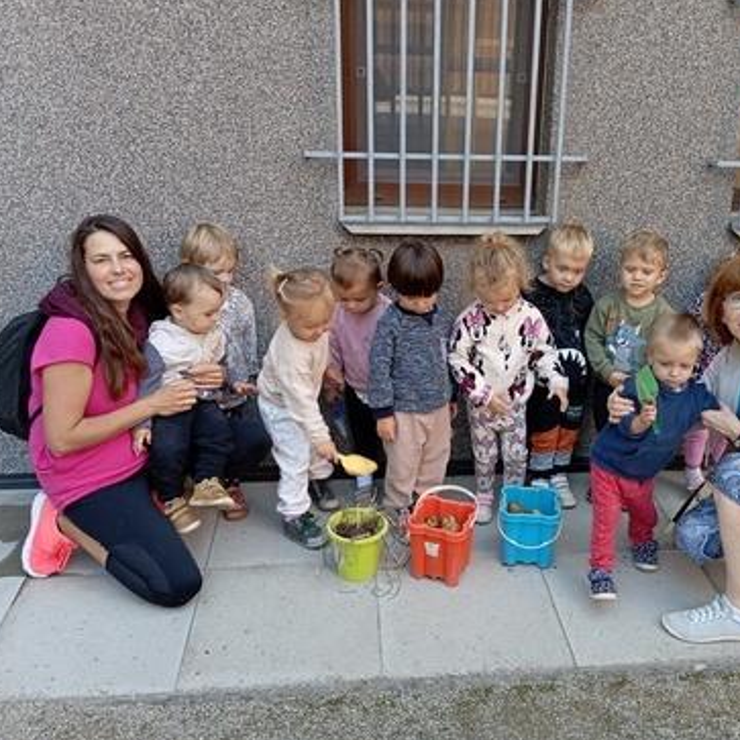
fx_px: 822
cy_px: 370
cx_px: 461
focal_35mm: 34
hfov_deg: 48.0
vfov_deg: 48.5
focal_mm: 4.22
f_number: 1.8
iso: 65
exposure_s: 1/50
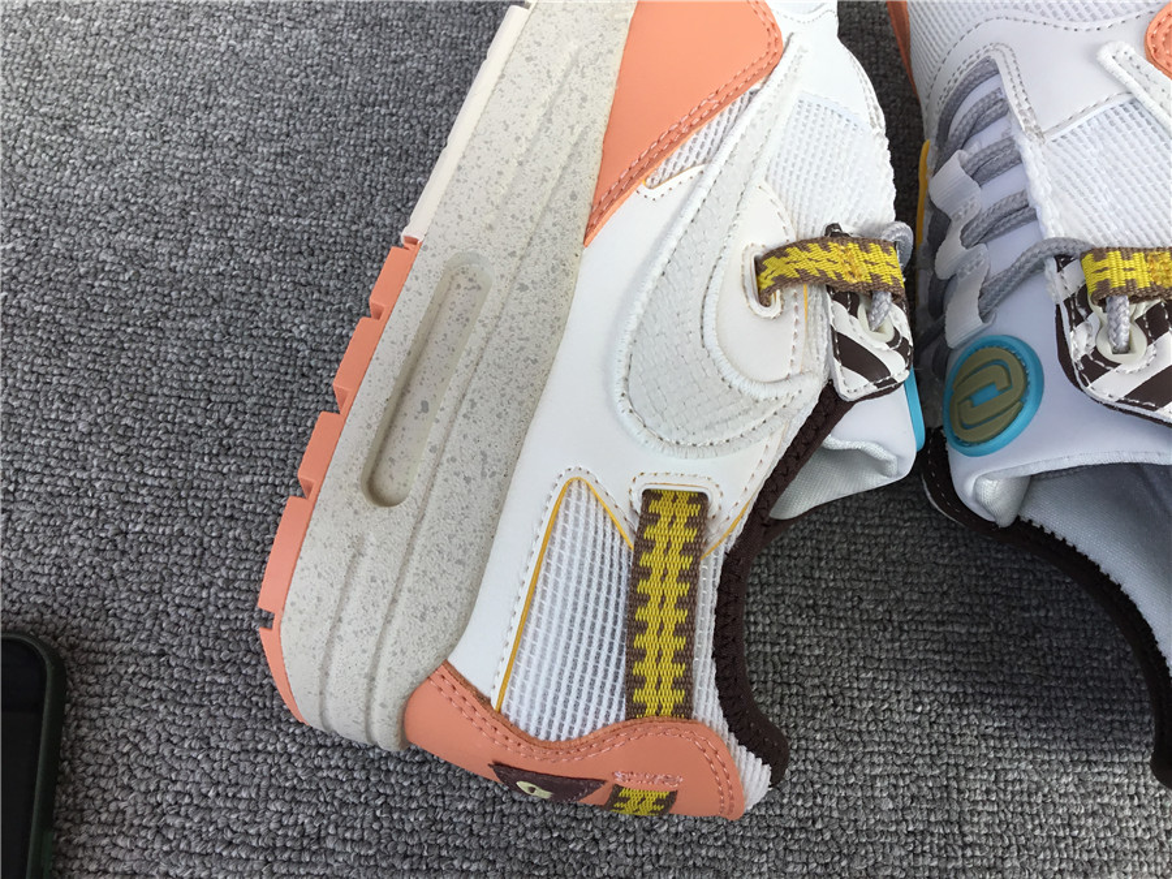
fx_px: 1050
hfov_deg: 58.4
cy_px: 440
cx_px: 586
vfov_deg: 45.4
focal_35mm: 31
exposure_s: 1/306
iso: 25
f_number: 2.4
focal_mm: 3.3
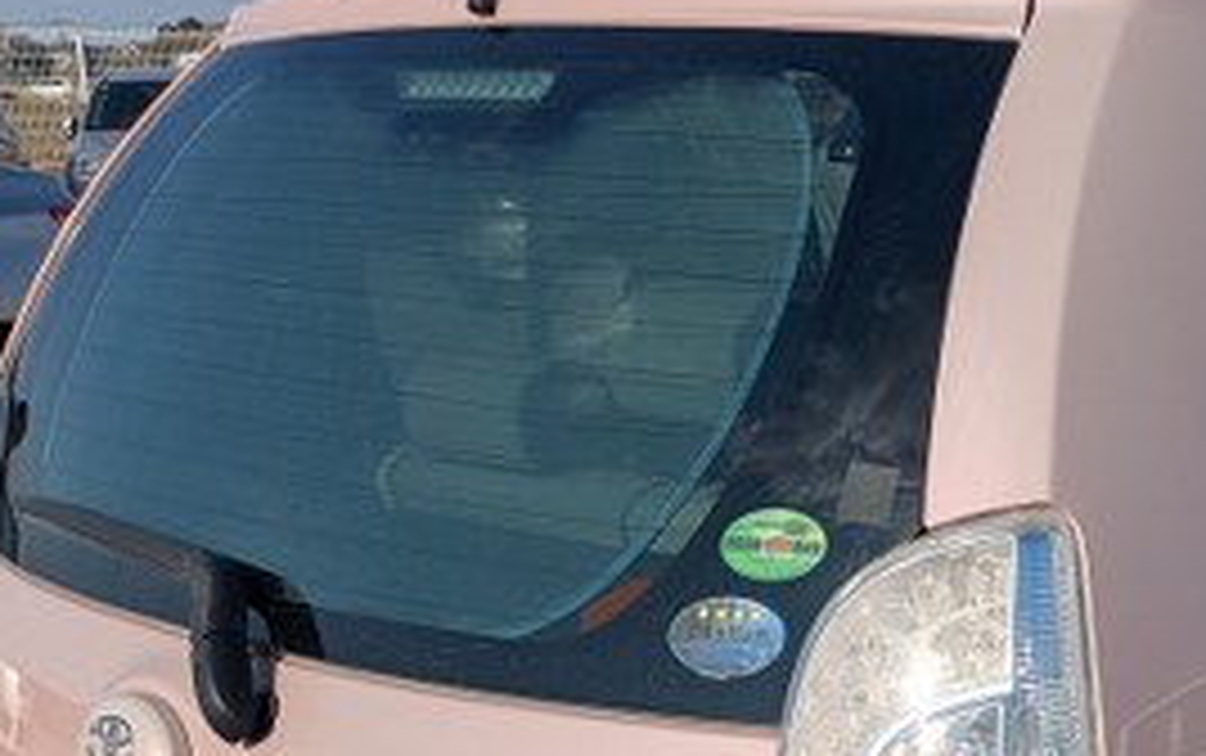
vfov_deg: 16.0
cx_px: 1294
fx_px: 2599
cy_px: 855
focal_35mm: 79
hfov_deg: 24.5
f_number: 1.89
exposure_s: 1/3378
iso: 47
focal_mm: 5.43
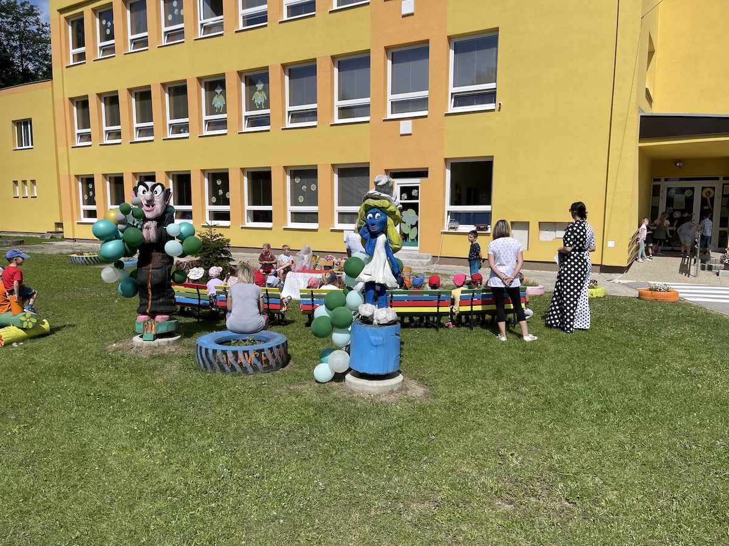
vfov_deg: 53.1
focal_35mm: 26
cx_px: 364
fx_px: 548
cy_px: 273
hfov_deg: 67.3
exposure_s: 1/4902
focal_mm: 5.1
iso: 32
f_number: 1.6
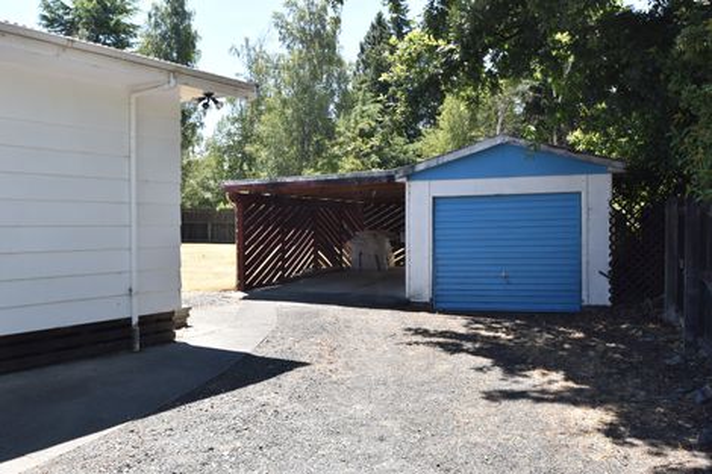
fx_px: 623
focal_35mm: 32
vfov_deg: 41.7
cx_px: 356
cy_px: 237
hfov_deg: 59.5
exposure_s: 1/250
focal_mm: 21
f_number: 8
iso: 280
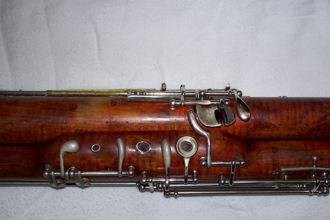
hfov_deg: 32.4
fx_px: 568
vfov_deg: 21.9
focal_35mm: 62
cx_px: 166
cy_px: 122
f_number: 3.2
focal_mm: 12.6
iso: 80
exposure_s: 1/100
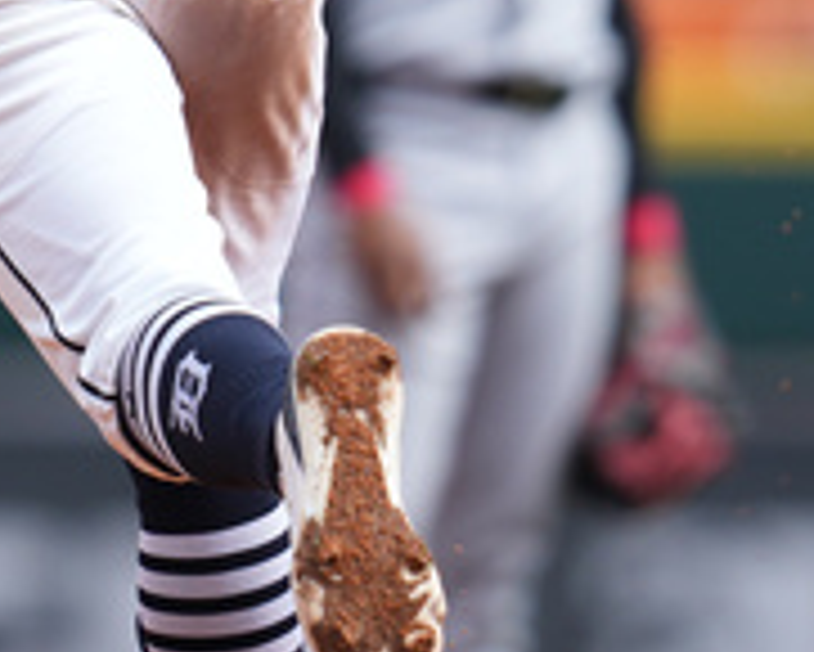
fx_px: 51149
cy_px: -297
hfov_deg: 0.9
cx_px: 180
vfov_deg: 0.7
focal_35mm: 2122
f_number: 2.8
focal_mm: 400
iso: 200
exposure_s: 1/2000
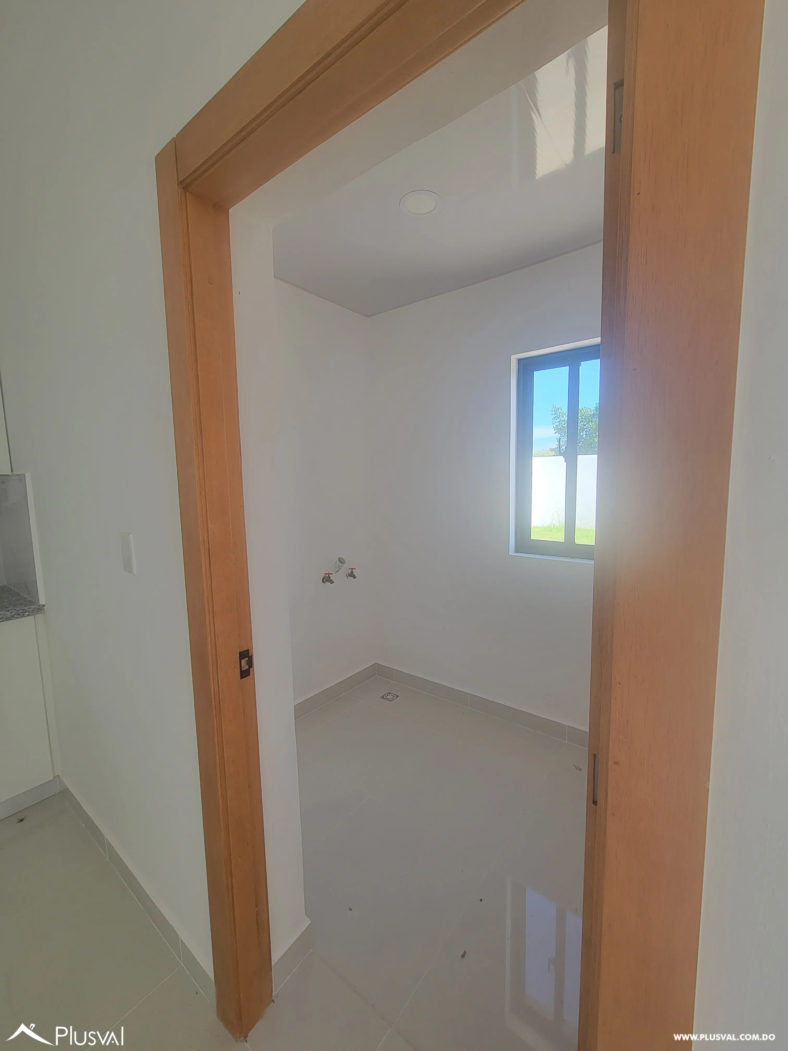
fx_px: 395
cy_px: 526
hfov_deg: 89.9
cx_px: 394
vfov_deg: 106.2
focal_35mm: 13
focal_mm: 2.2
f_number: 2.2
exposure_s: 1/120
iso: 50
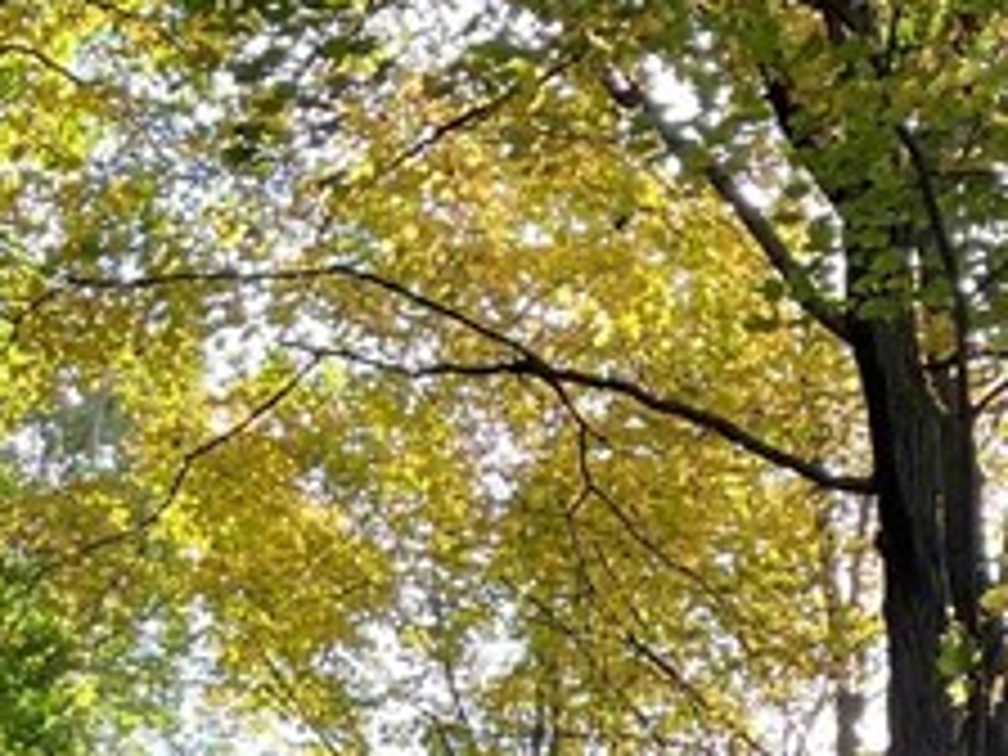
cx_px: 792
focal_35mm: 119
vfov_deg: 11.2
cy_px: 1566
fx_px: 3465
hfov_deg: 16.4
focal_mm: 5.1
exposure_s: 1/198
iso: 40
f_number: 1.6
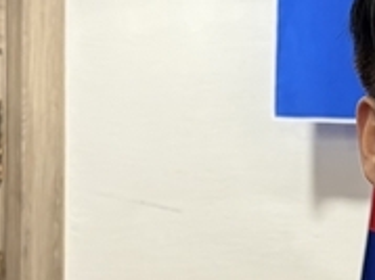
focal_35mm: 87
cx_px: 486
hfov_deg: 20.6
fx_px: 942
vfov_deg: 16.8
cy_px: 228
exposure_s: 1/60
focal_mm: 5.96
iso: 200
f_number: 1.6
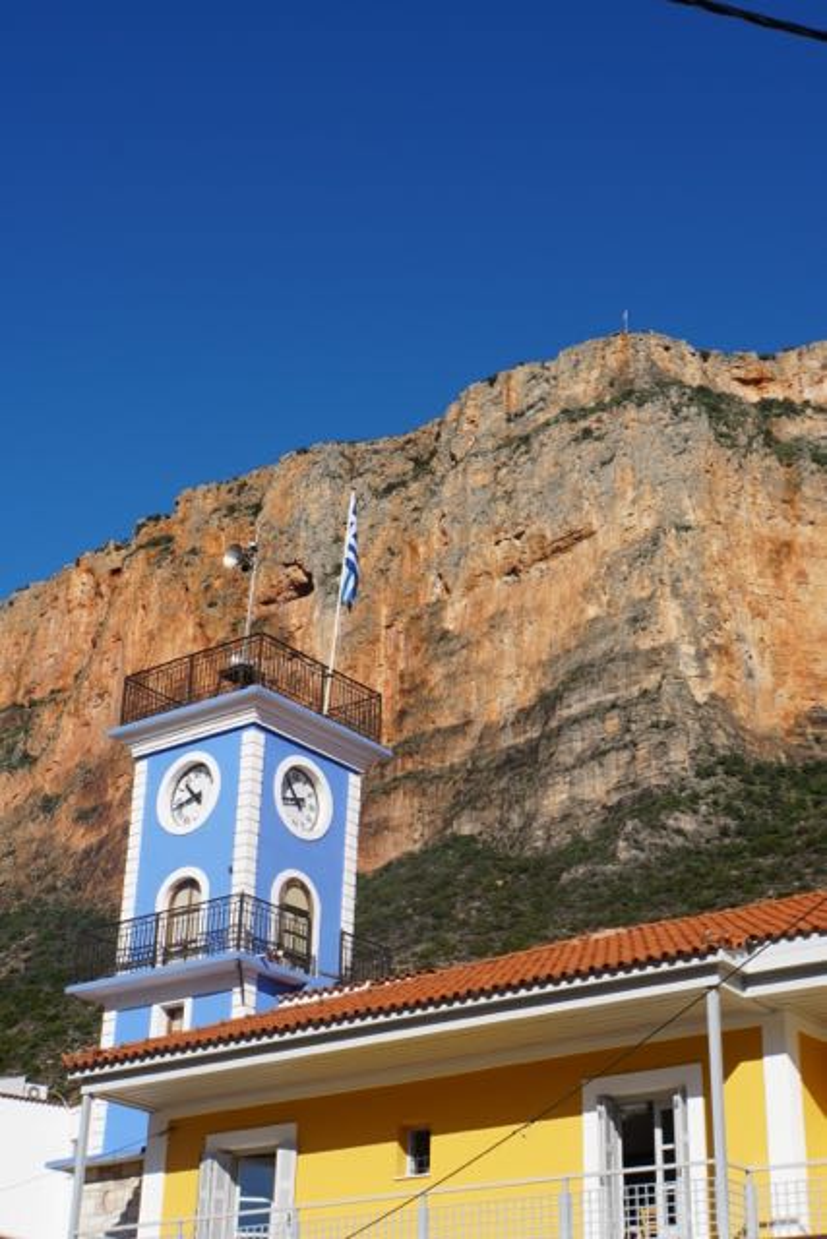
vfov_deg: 35.9
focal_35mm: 56
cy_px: 620
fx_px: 1911
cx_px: 414
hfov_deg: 24.4
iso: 100
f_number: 11
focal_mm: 37
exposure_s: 1/200
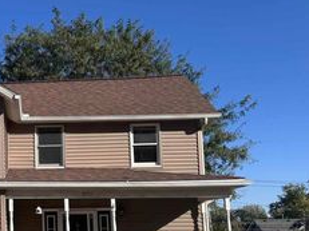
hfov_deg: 34.3
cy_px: 173
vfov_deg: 27.6
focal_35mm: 52
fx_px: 464
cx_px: 19
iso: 80
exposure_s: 1/4950
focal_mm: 6.76
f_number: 1.78
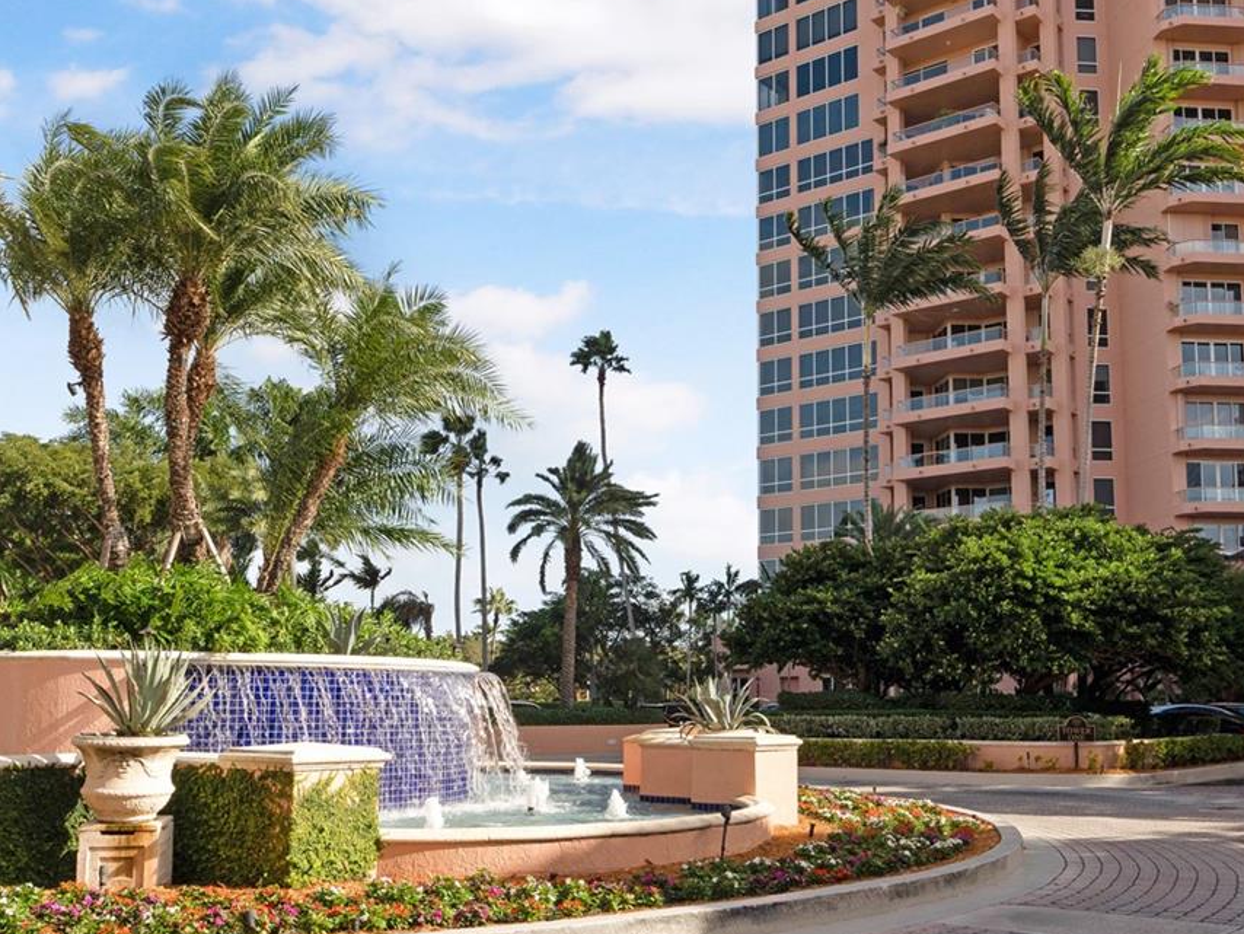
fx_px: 1294
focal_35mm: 36
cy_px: 497
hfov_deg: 51.3
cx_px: 605
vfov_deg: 39.7
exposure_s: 1/125
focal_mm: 20
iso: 100
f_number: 11
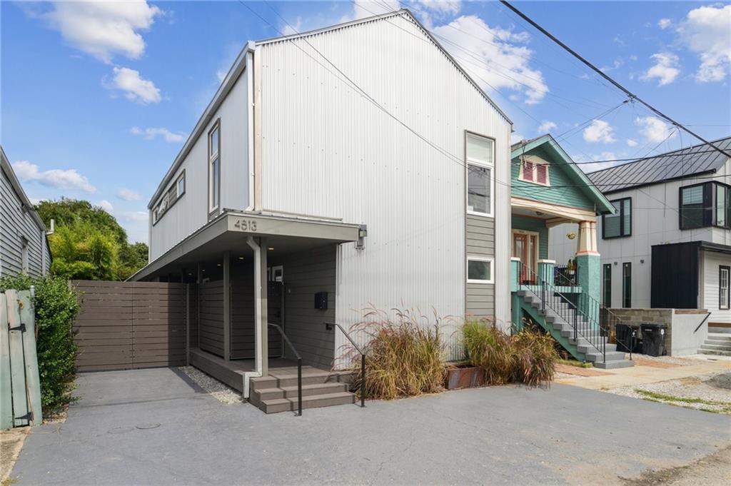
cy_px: 243
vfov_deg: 59.4
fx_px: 426
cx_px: 366
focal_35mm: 21
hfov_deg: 81.2
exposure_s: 1/500
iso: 400
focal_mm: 21
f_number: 13
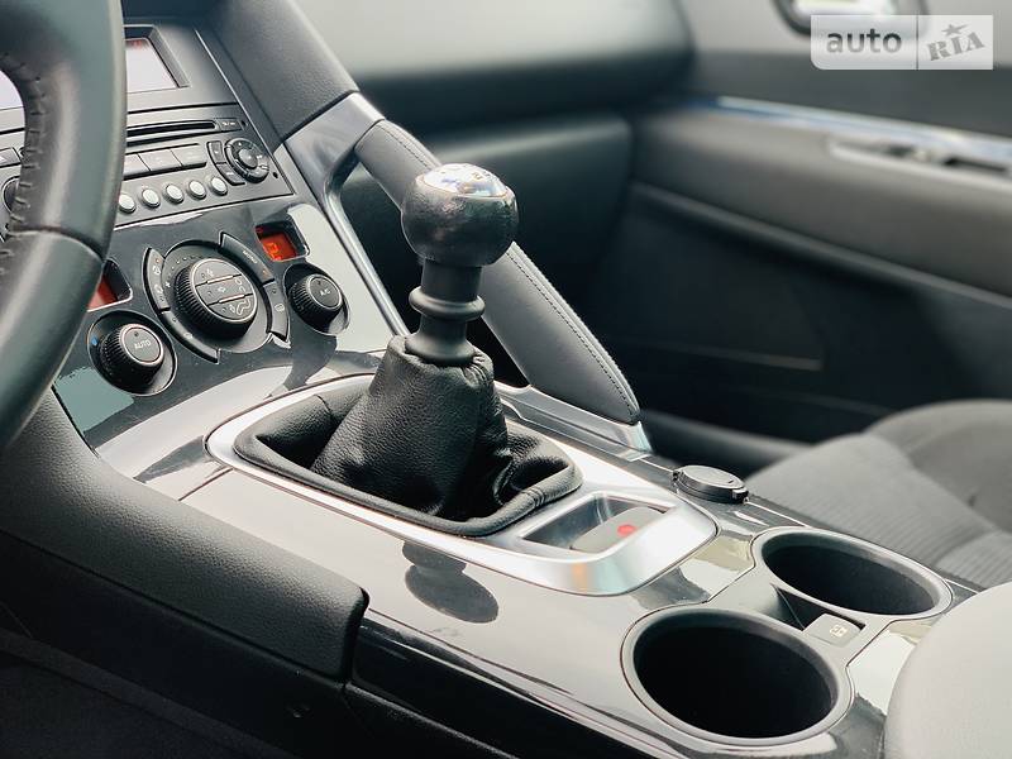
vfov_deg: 28.0
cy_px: 380
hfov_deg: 36.8
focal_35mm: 52
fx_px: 1520
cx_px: 506
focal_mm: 6
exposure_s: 1/122
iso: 32
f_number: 2.4
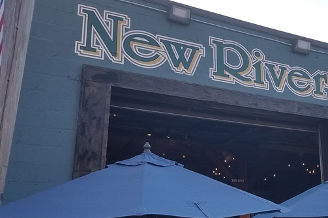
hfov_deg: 43.4
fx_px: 392
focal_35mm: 43
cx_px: 260
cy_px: 126
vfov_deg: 31.1
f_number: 1.7
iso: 50
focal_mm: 4.2
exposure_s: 1/1129
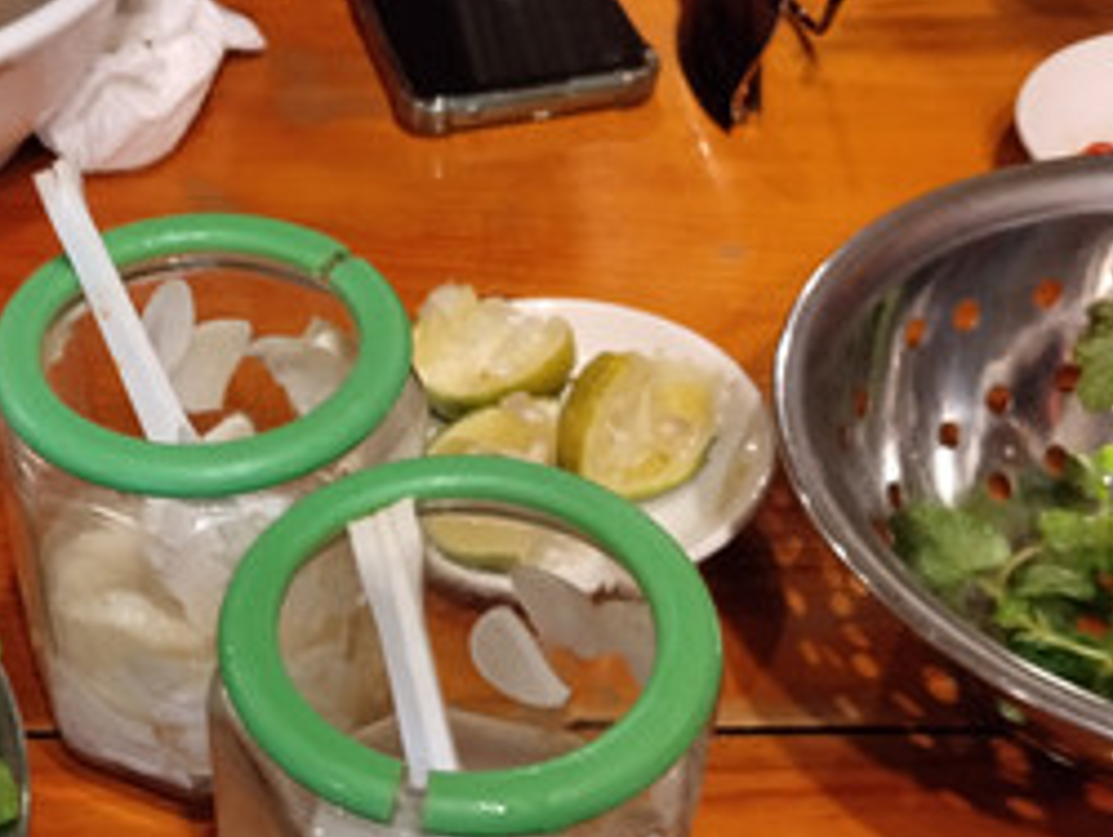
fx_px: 1867
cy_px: 621
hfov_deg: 32.2
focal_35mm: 58
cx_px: 196
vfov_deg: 25.0
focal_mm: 4.22
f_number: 1.8
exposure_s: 1/25
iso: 250
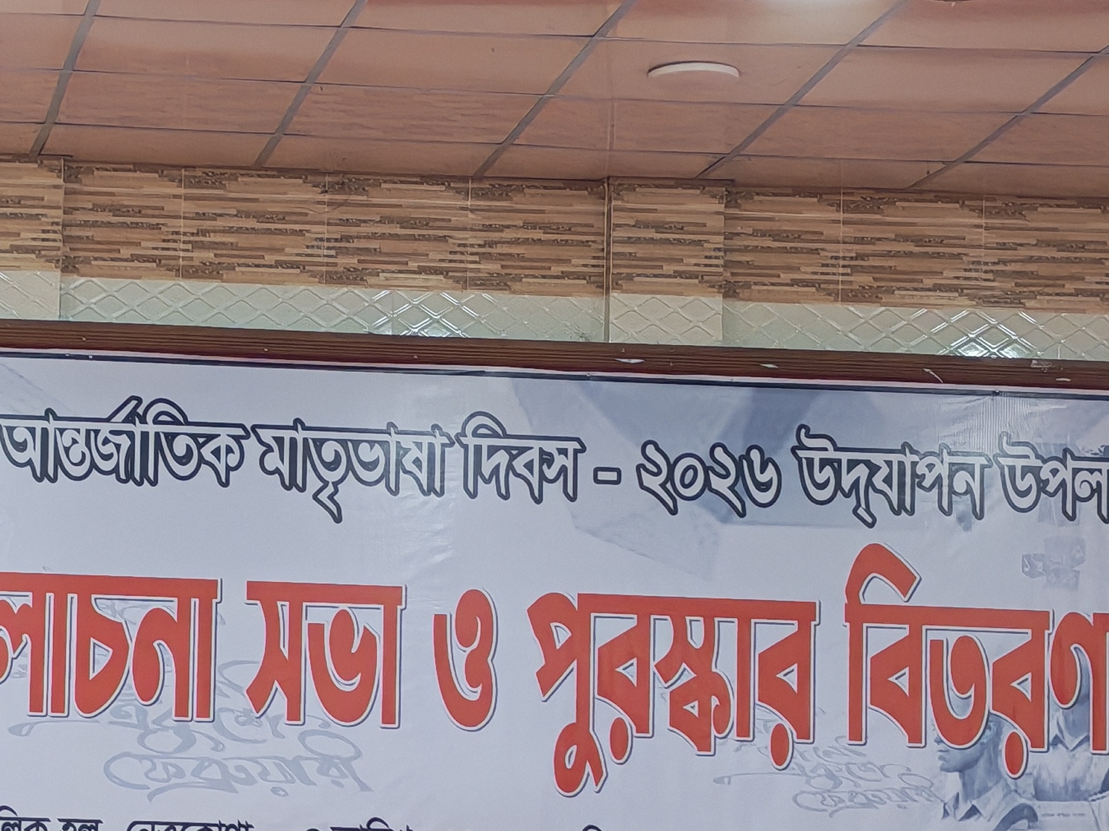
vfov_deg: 10.0
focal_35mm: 147
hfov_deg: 13.4
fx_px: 4709
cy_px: 746
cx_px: 230
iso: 800
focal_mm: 6.12
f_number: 1.9
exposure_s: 1/50
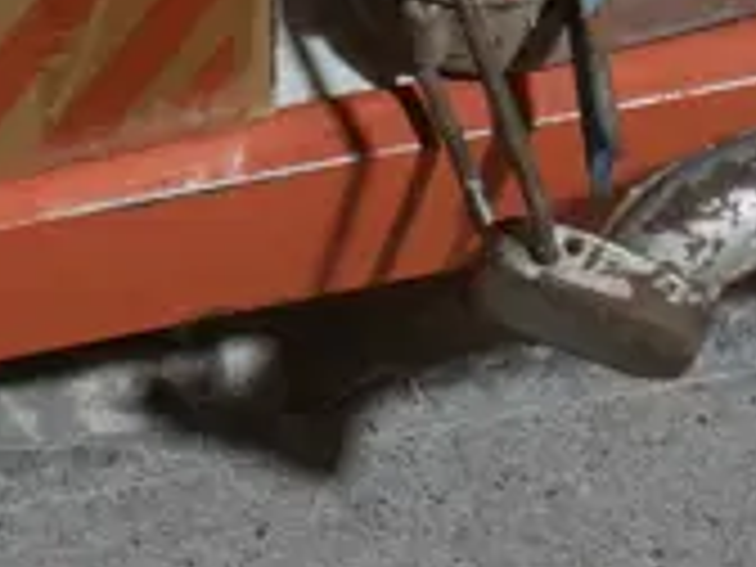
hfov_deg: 7.9
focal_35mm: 244
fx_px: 5329
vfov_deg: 5.8
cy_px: 1442
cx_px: 1260
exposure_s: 1/60
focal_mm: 20
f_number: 4.4
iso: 400
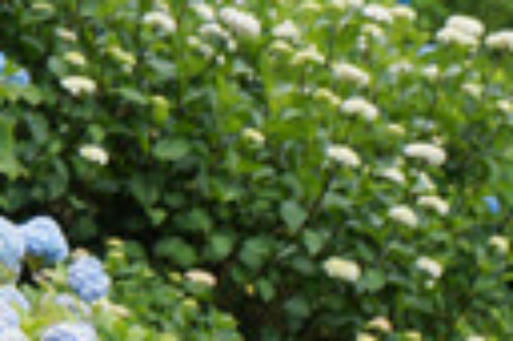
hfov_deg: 7.3
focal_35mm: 283
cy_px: 558
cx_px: 148
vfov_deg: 4.8
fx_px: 4024
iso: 200
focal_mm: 55
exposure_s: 1/200
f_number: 5.6
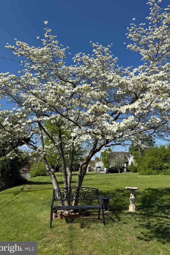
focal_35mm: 25
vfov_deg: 71.5
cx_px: 91
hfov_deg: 51.2
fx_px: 177
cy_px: 128
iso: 80
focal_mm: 6.76
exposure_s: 1/5319
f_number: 1.78
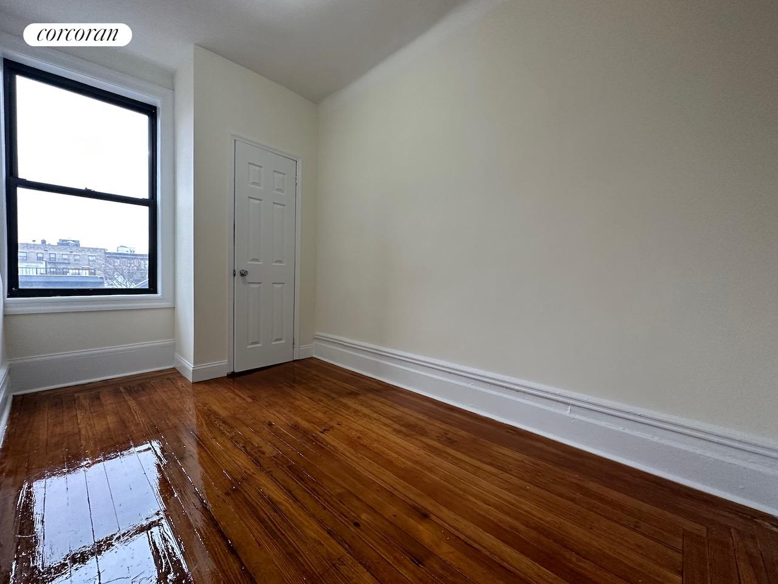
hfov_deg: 102.1
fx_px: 315
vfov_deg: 85.7
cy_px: 292
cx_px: 389
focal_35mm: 14
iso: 250
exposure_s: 1/120
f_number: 2.2
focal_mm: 2.22
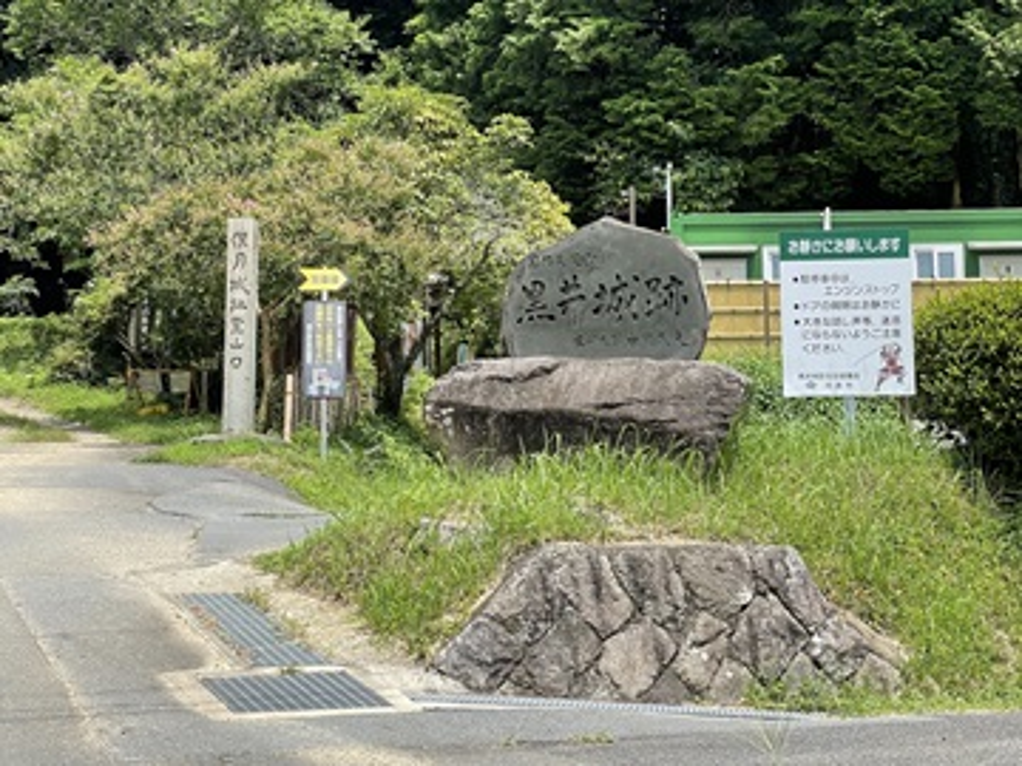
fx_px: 1535
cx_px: 511
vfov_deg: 28.0
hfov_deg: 36.8
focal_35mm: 52
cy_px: 383
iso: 25
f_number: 2
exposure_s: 1/922
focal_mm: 6
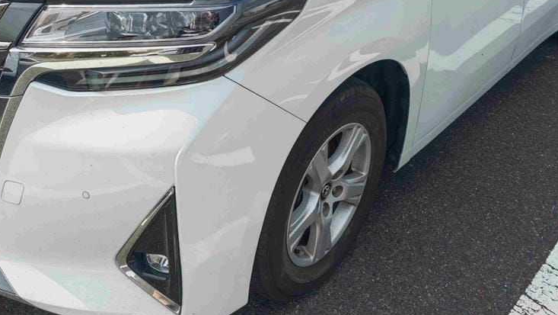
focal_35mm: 41
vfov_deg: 27.0
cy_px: -17
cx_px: 190
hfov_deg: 48.6
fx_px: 607
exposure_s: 1/638
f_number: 2.8
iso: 50
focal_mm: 8.72
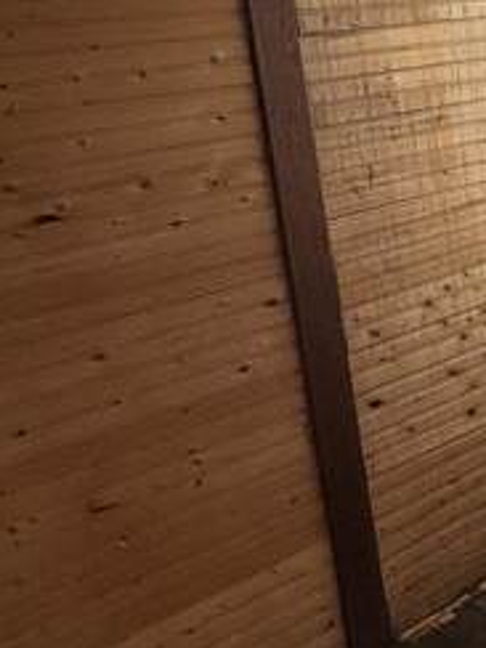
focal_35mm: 55
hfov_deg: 19.8
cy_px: 106
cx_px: 868
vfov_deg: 33.6
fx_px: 1030
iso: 40
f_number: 2.2
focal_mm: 2.22
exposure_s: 1/889
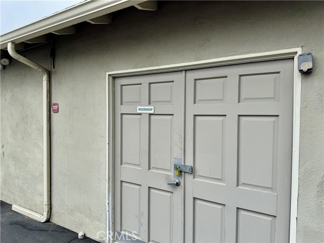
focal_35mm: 24
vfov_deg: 56.8
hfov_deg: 71.6
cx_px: 162
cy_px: 122
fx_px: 225
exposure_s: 1/1193
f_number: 1.78
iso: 80
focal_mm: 6.76
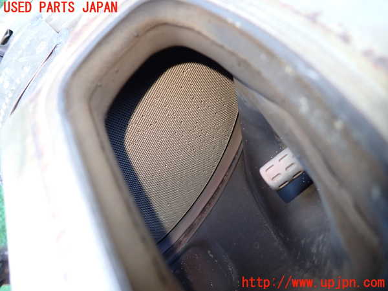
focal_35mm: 25
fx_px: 280
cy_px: 146
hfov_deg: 69.4
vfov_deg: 54.9
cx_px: 194
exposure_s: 1/40
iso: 200
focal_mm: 4.5
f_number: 2
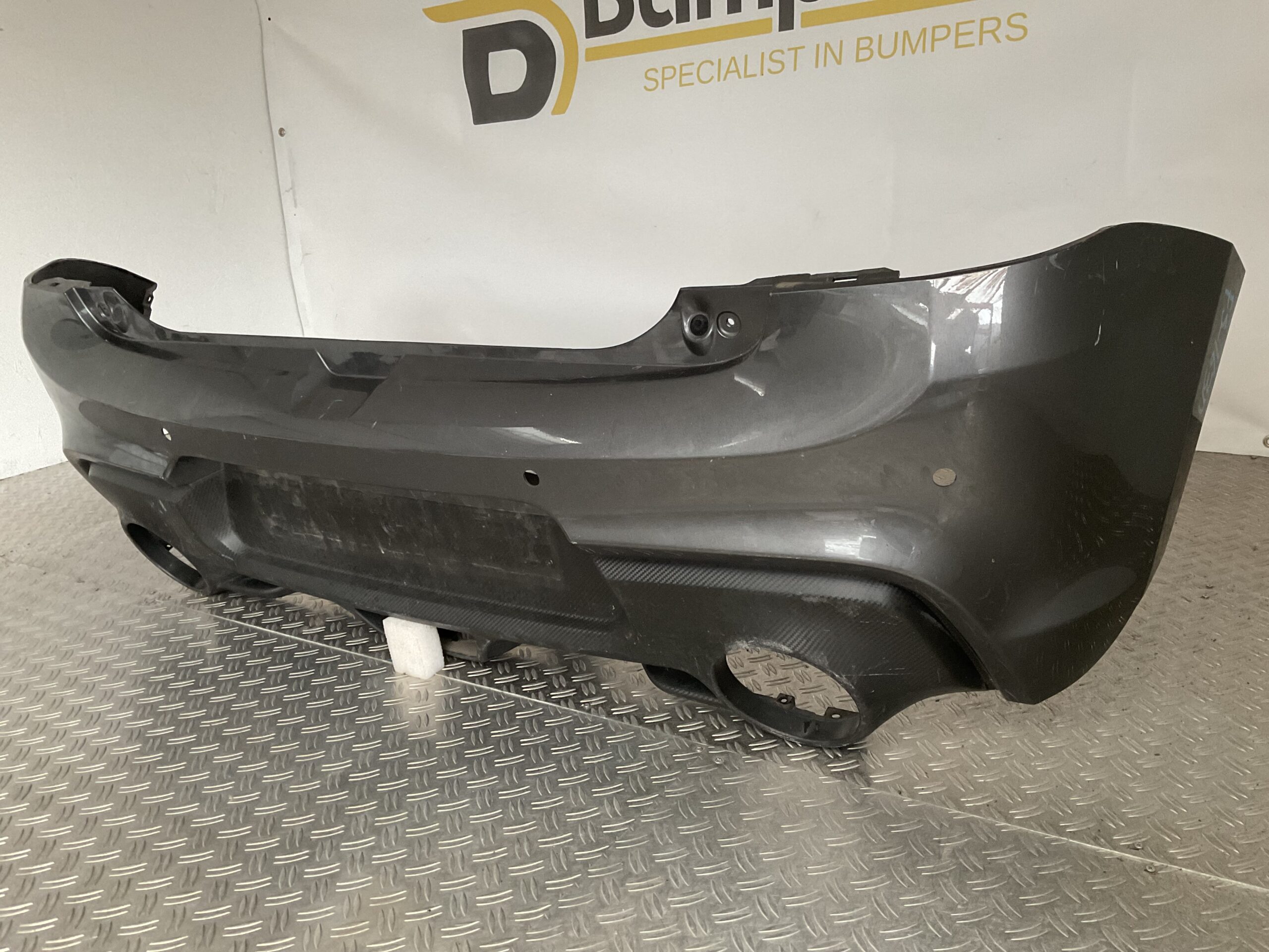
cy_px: 476
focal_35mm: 29
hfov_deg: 61.7
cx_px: 634
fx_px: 1063
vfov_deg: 48.2
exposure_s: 1/50
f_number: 1.8
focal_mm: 3
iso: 125
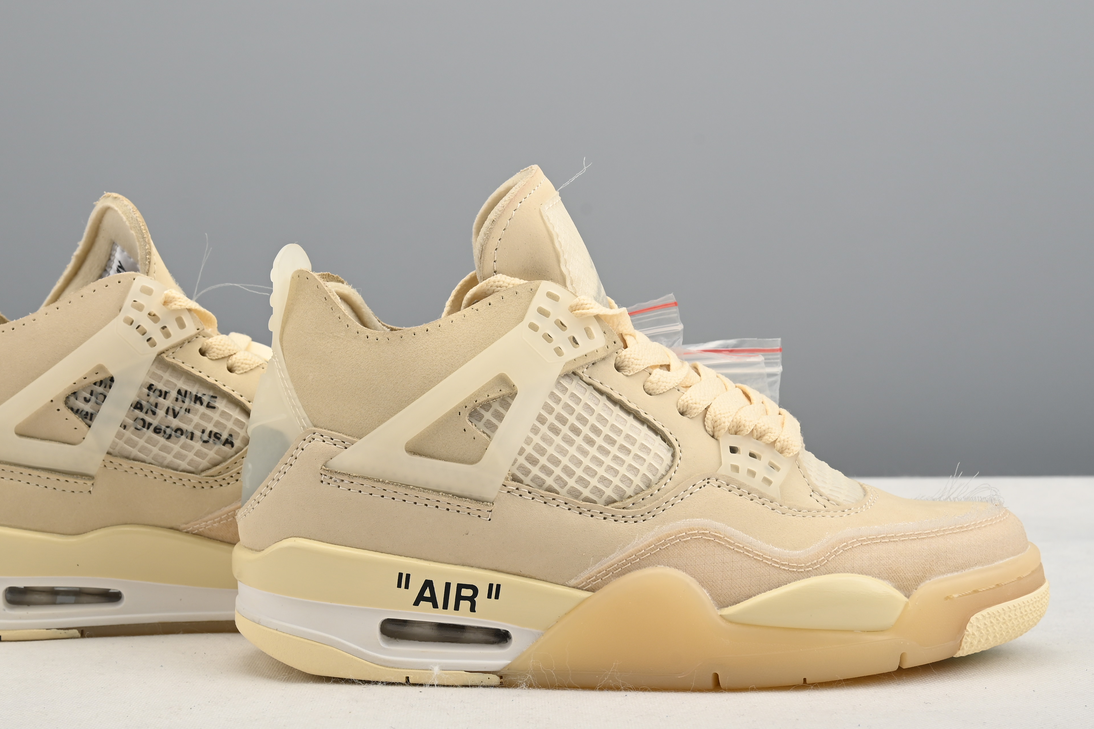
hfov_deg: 31.8
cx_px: 466
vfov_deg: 21.5
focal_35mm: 63
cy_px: 447
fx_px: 1914
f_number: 11
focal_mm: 40
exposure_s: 1/250
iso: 100
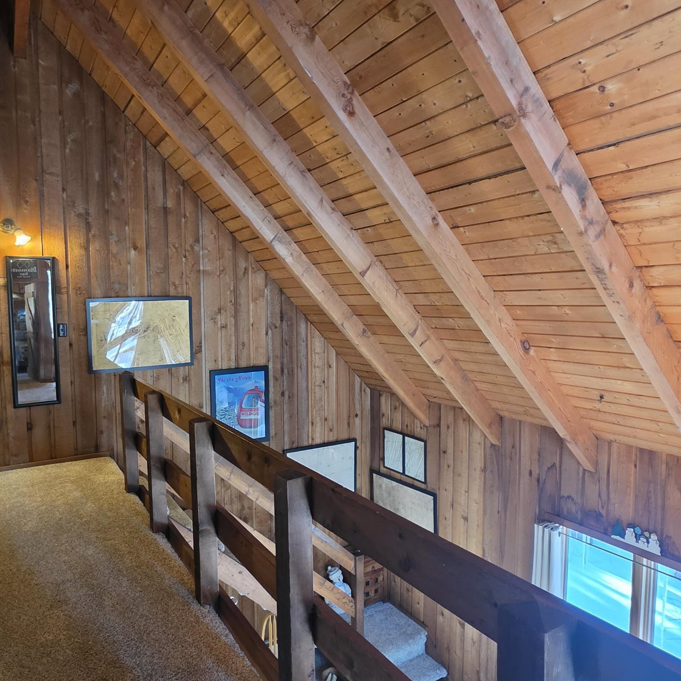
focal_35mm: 21
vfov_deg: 72.1
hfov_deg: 71.2
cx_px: 266
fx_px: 467
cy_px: 341
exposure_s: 1/60
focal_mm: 2.2
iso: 640
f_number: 1.9
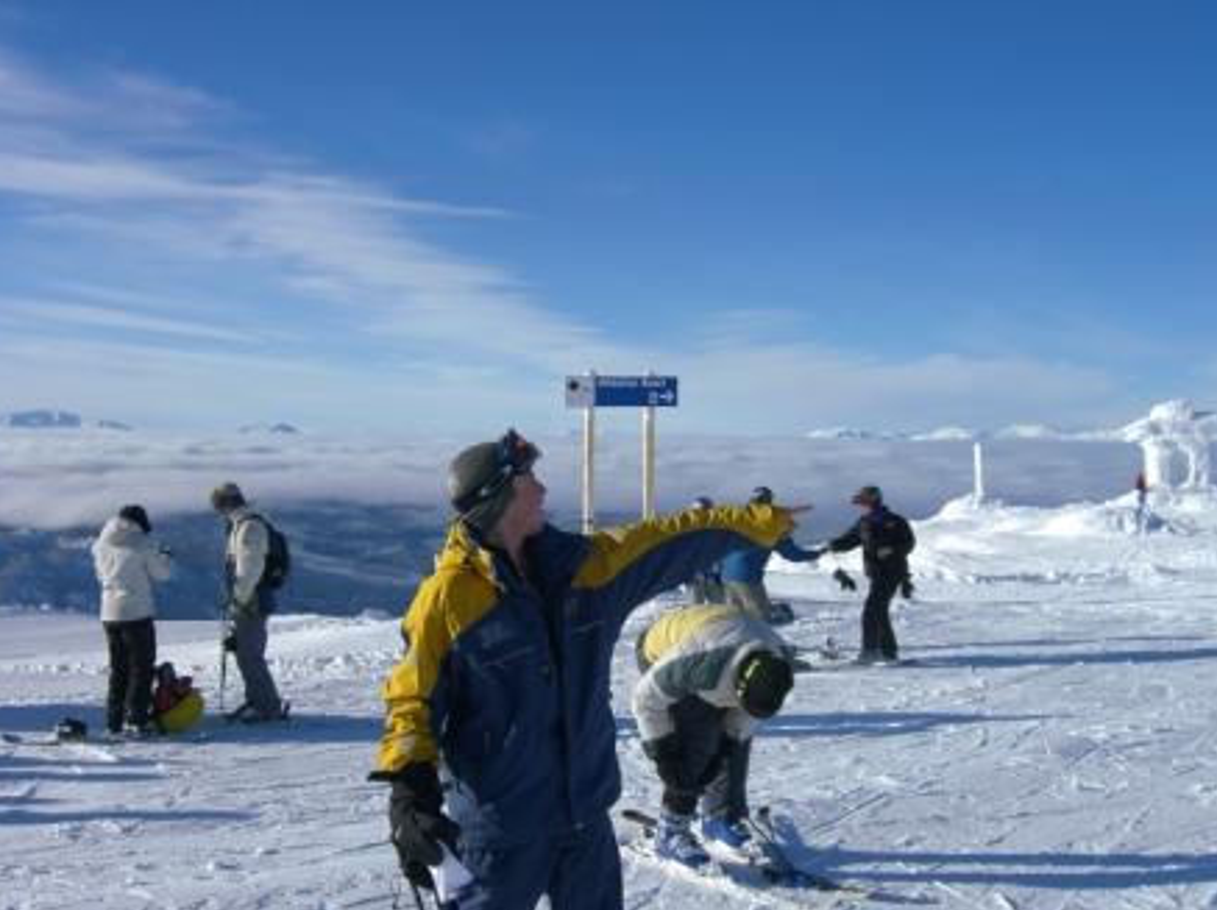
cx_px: 615
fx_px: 1370
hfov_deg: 47.9
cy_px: 465
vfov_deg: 36.8
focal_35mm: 39
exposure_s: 1/320
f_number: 8
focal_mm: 7.9
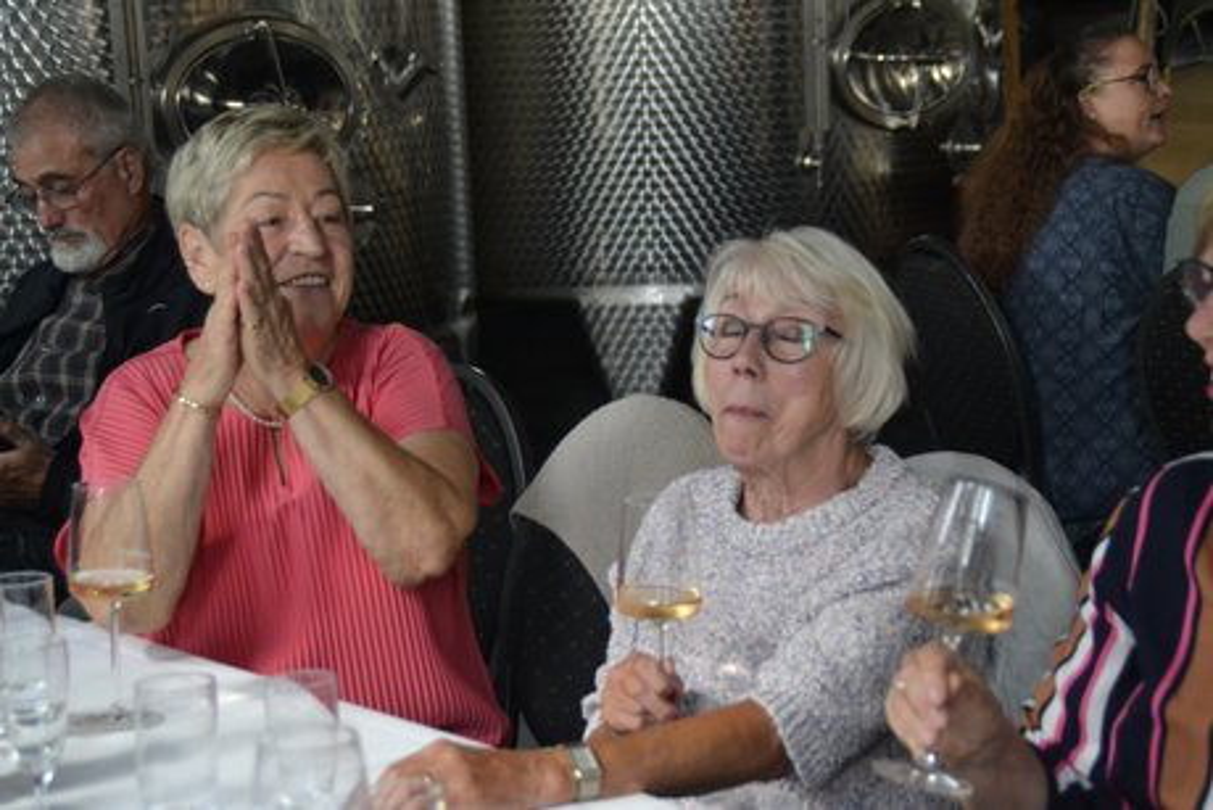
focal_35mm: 84
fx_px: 2831
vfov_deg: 16.3
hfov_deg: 24.2
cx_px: 606
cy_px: 405
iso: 2000
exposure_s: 1/125
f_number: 5
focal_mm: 56
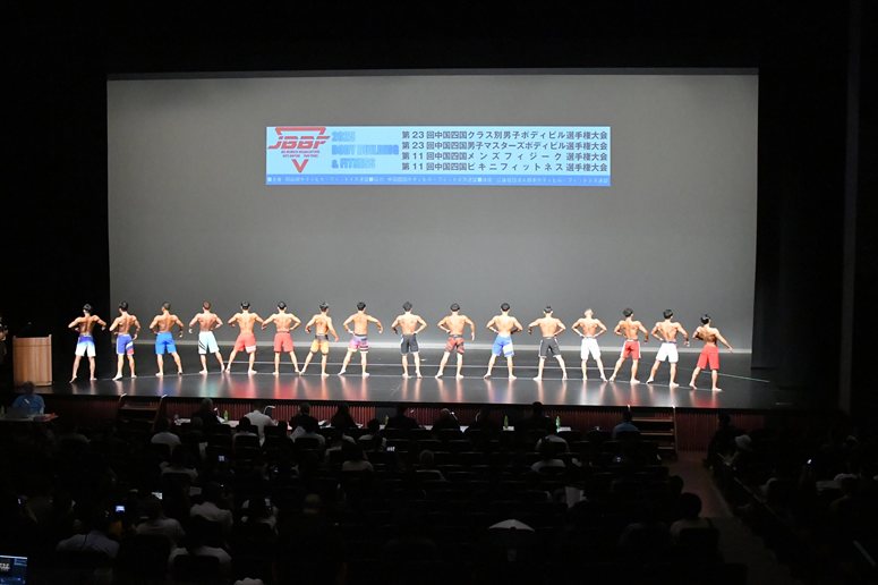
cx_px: 439
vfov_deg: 28.1
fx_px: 1170
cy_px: 292
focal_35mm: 48
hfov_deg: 41.1
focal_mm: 32
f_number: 5.6
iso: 12800
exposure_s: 1/400
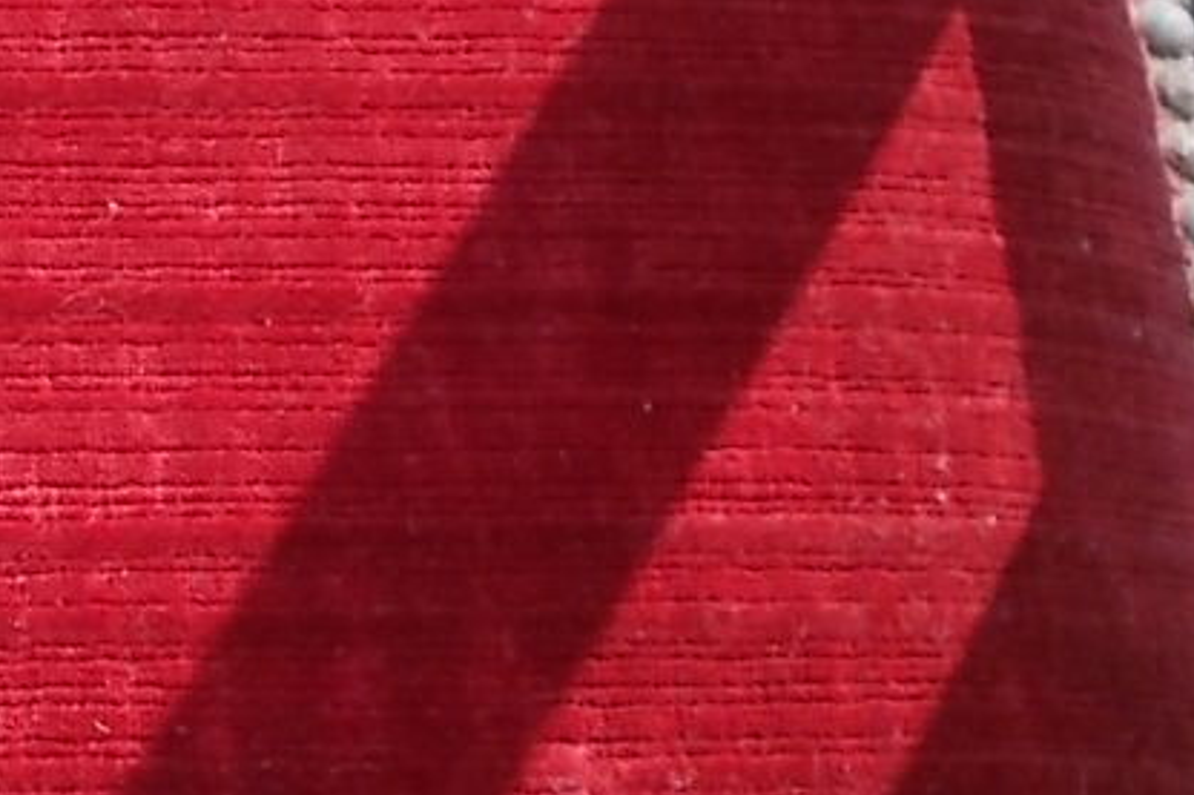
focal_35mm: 104
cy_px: 405
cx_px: -14
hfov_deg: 19.1
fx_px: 3448
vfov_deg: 13.2
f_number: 3.2
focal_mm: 4.6
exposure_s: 1/400
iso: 80
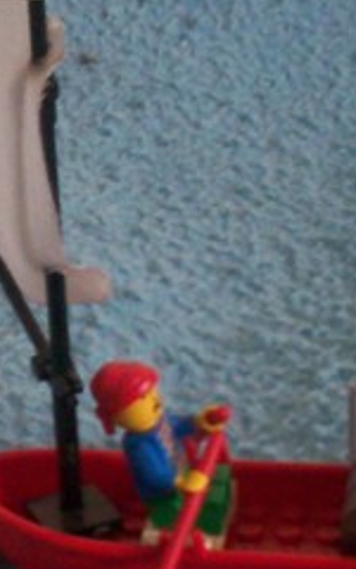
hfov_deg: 10.3
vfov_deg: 16.4
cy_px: 403
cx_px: 26
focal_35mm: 127
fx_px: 1971
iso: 200
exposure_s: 1/8
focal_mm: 6
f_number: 4.5
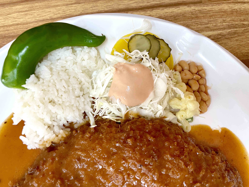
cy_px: 94
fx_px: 187
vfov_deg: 53.1
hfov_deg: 67.3
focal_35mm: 26
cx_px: 124
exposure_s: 1/60
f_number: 1.6
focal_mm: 4.2
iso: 80
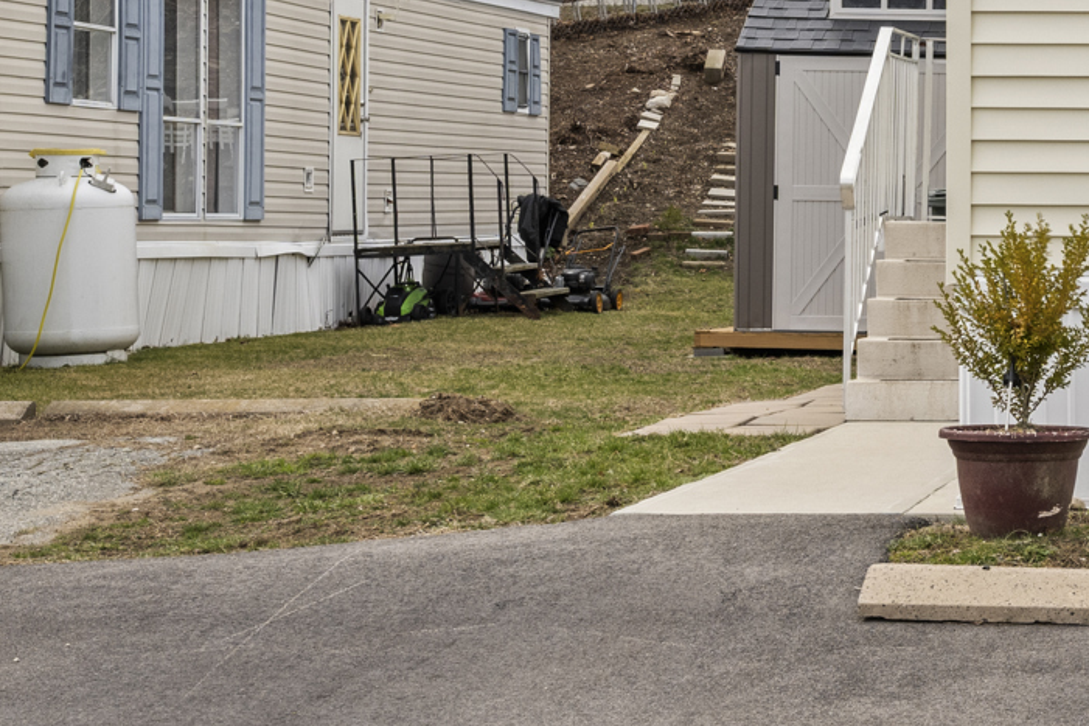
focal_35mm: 107
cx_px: 1482
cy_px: 237
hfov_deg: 17.7
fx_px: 3236
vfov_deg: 12.8
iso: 320
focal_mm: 30
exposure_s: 1/250
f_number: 8
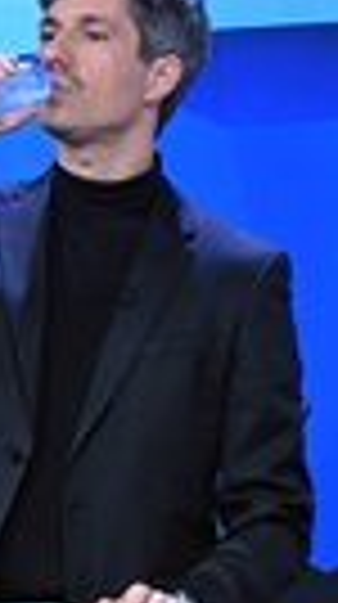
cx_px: -784
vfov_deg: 3.7
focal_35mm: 587
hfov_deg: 2.0
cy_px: 497
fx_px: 9388
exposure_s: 1/160
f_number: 5.6
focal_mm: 150
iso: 4000
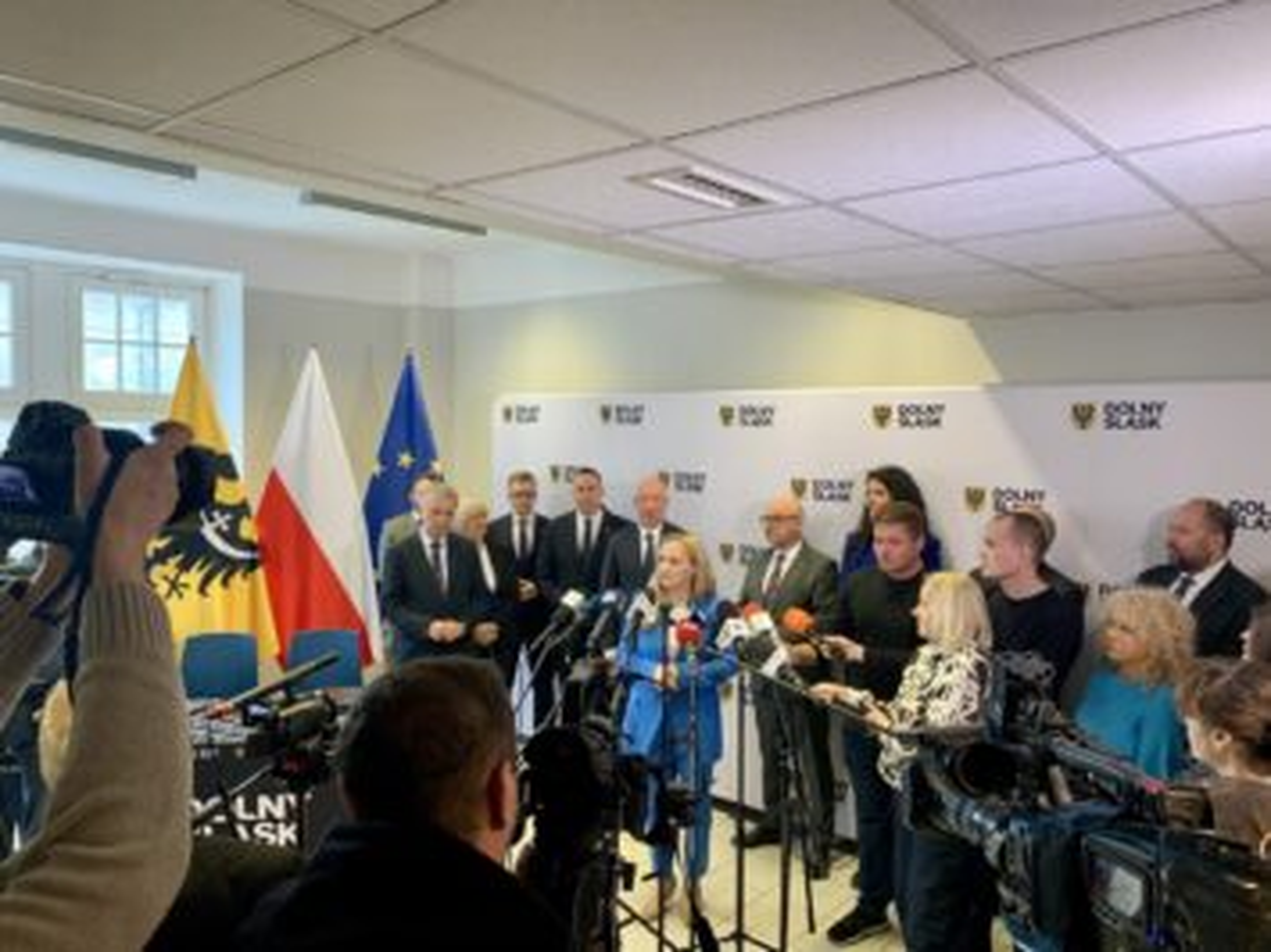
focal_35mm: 26
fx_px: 954
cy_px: 476
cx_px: 636
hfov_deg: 67.3
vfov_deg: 53.0
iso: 50
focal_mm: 4.25
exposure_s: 1/50
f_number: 1.8
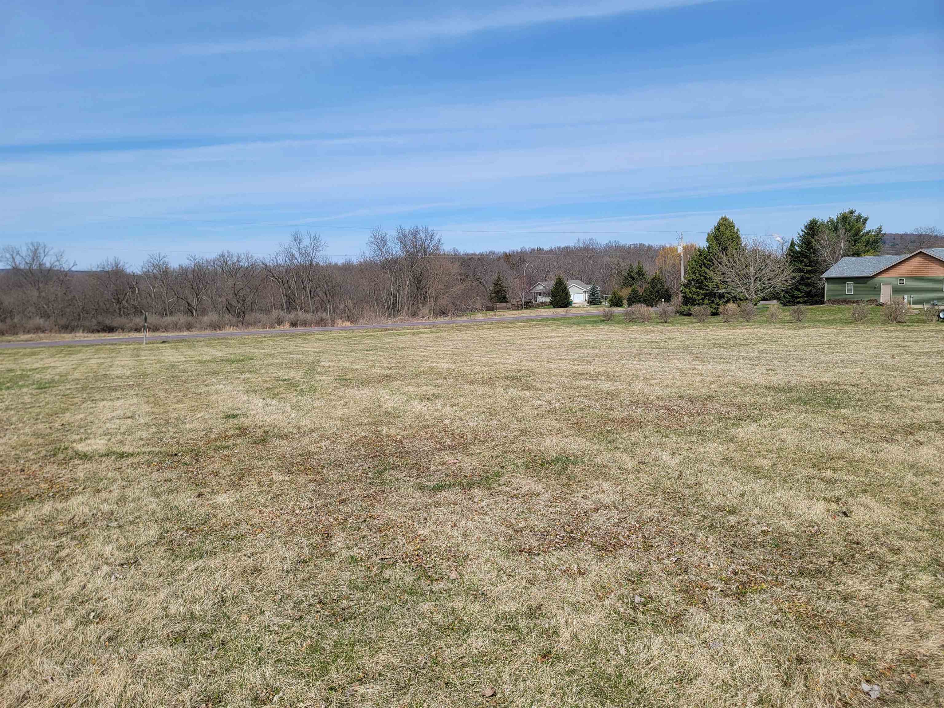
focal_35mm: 24
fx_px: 654
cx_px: 472
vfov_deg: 56.8
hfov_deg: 71.6
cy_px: 354
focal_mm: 6.7
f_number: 1.8
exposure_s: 1/1228
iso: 16
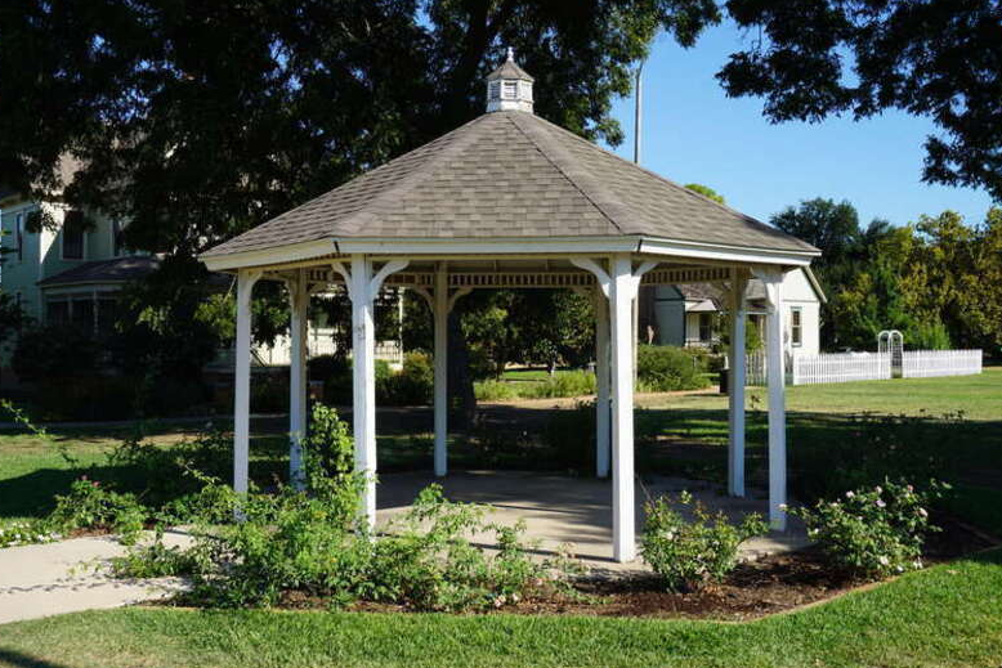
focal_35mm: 37
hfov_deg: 51.9
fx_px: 1030
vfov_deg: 36.0
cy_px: 329
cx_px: 496
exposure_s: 1/125
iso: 100
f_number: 11
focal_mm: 24
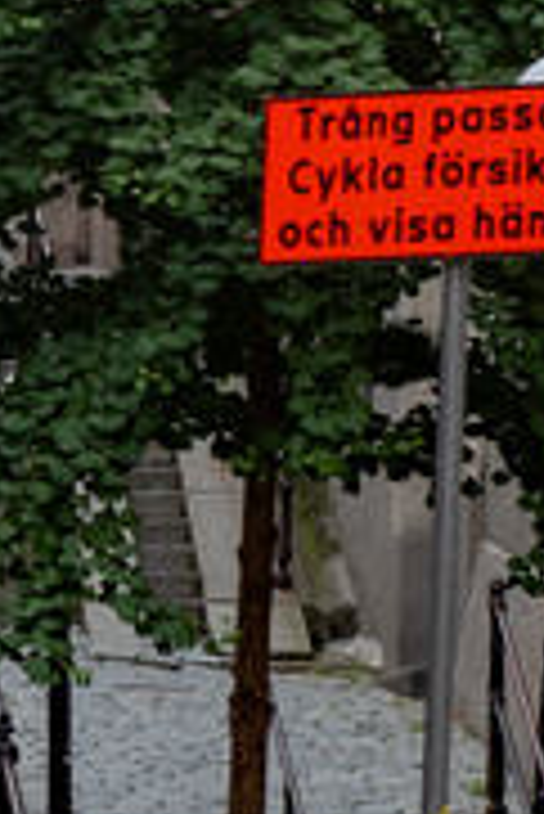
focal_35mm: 418
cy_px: 175
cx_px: -726
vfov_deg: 4.9
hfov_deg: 3.3
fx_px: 9456
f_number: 8
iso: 320
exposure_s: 1/400
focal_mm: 70
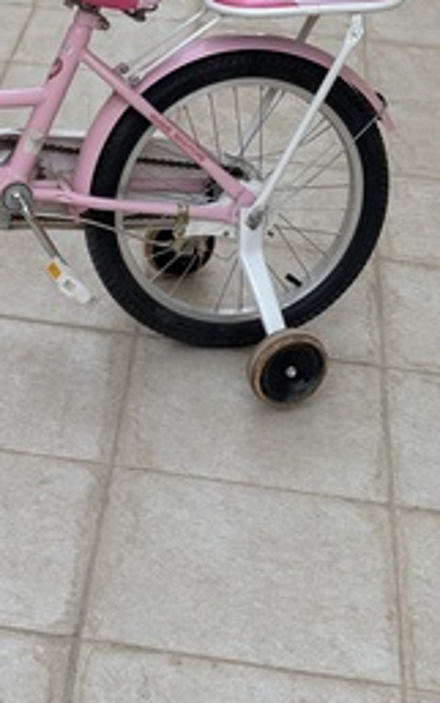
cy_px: 108
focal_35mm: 98
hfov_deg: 13.2
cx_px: 23
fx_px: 1877
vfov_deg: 20.9
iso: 32
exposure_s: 1/217
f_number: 1.6
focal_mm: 5.96
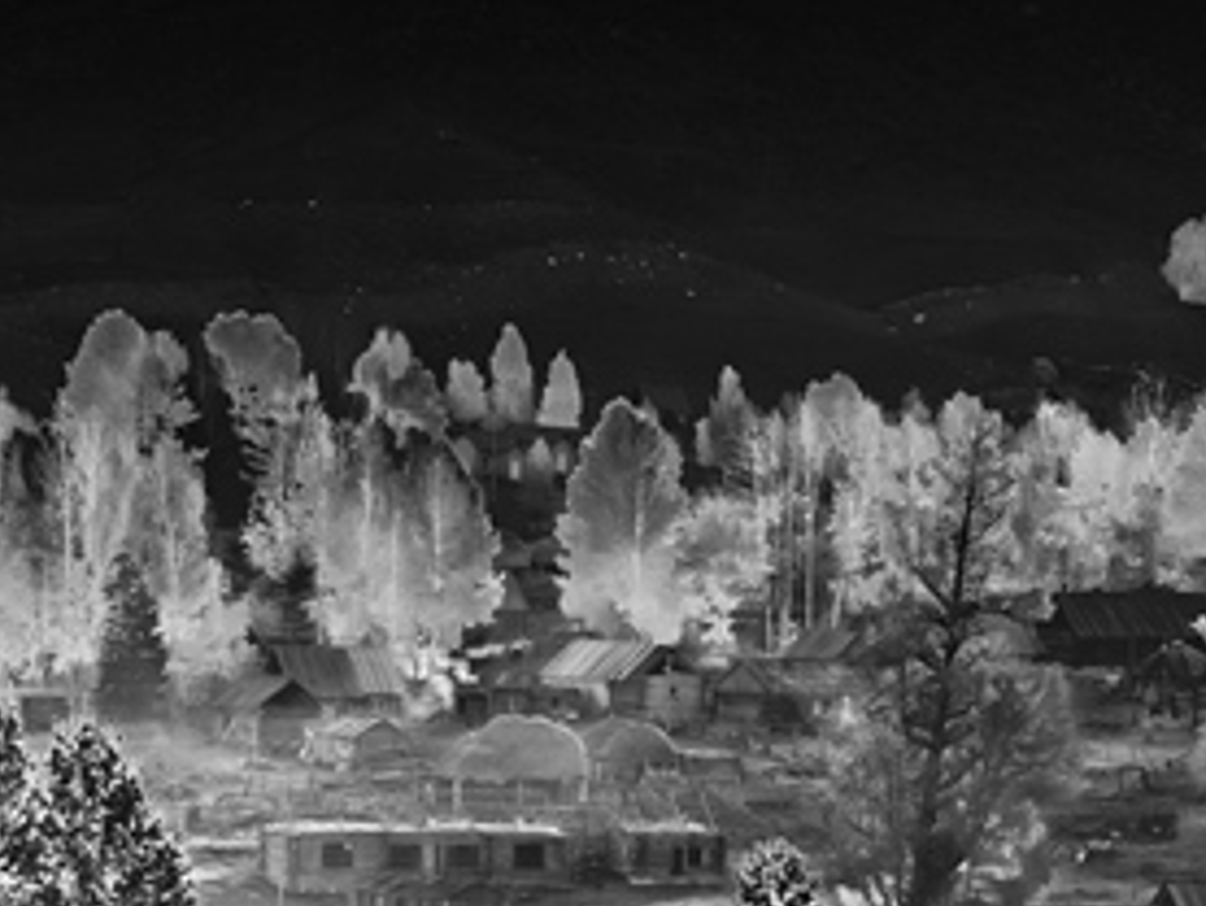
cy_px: 934
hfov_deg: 10.2
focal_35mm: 194
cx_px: 470
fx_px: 6762
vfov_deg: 7.6
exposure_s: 1/125
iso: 320
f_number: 10
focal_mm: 70
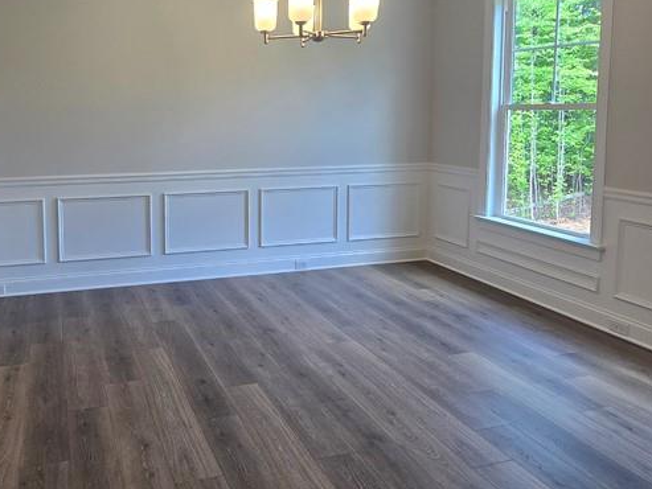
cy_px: 153
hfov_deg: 62.9
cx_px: 194
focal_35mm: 27
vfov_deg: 50.2
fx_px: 509
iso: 80
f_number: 2.2
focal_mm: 2.2
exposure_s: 1/60
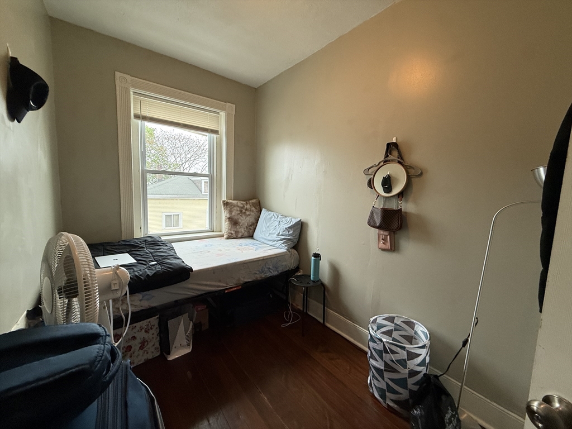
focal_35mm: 14
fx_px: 231
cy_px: 214
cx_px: 286
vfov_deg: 85.7
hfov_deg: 102.1
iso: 200
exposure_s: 1/60
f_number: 2.2
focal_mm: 2.22
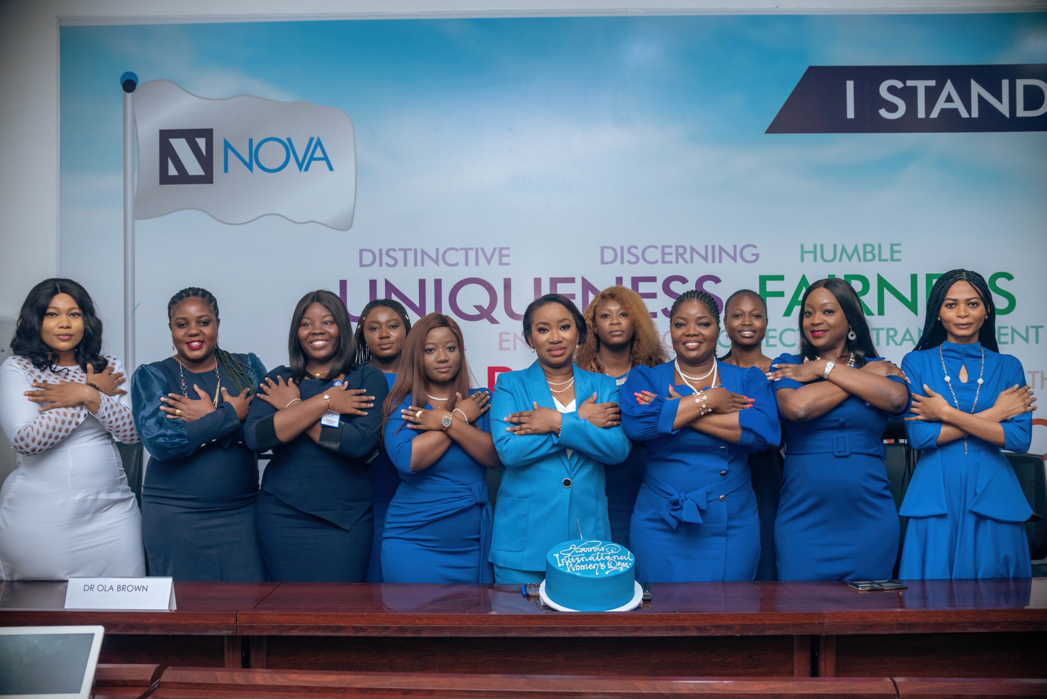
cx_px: 524
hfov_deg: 54.4
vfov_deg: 37.9
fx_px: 1018
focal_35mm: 35
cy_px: 350
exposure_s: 1/160
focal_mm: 35
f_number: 5
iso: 1600
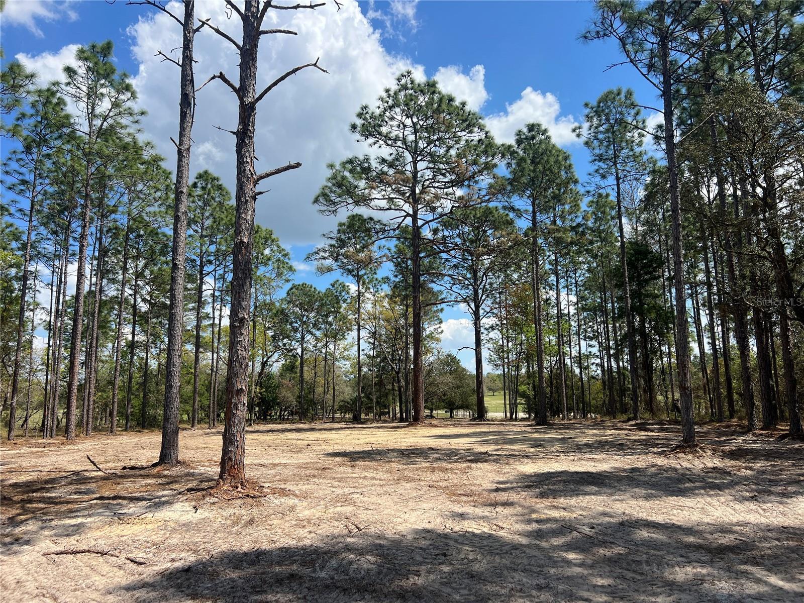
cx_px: 402
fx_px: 604
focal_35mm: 26
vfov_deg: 53.1
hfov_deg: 67.3
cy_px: 302
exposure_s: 1/4115
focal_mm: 5.7
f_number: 1.5
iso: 50
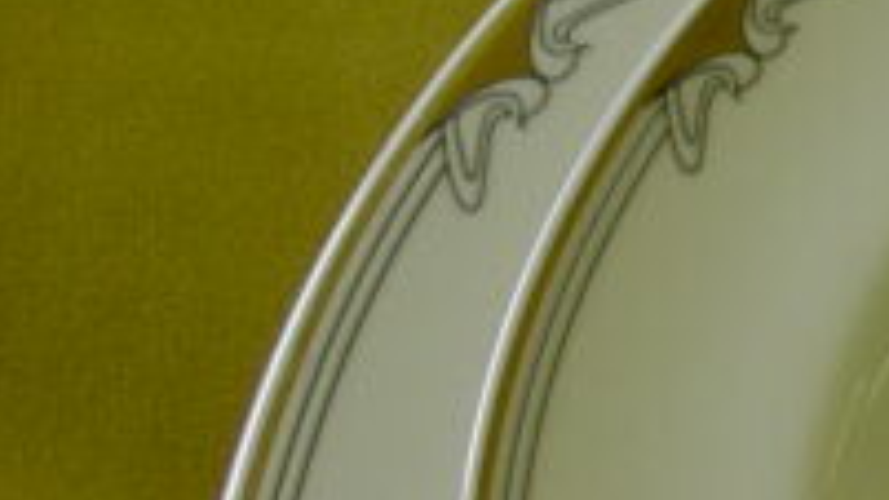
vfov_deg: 5.1
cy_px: 664
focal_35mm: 239
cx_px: 1756
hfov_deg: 8.6
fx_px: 5633
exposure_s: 1/89.3
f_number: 3.3
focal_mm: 11.3
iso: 100
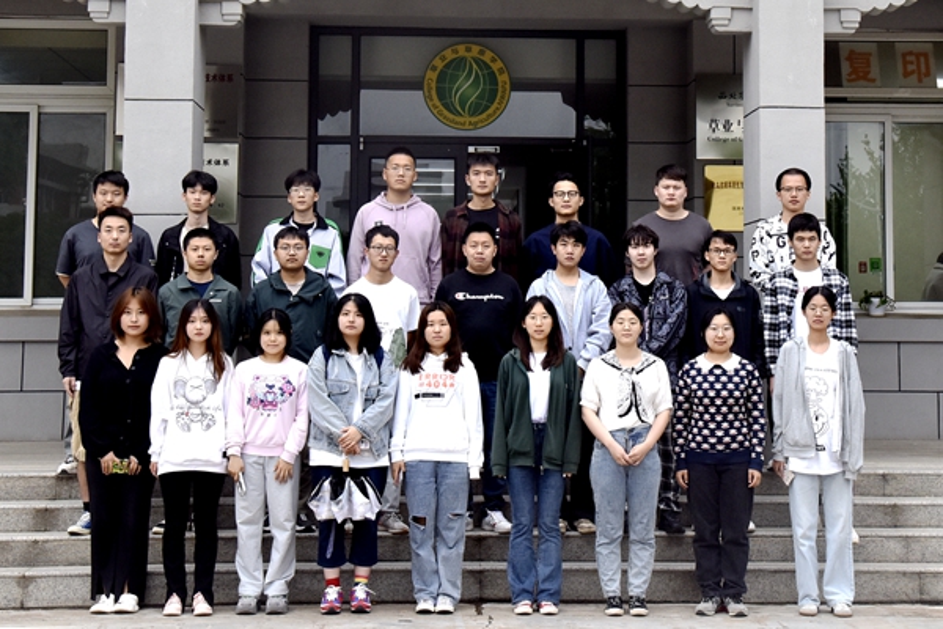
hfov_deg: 42.7
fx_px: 1205
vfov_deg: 29.2
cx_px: 472
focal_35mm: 46
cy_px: 314
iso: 640
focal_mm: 46
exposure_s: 1/250
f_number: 8
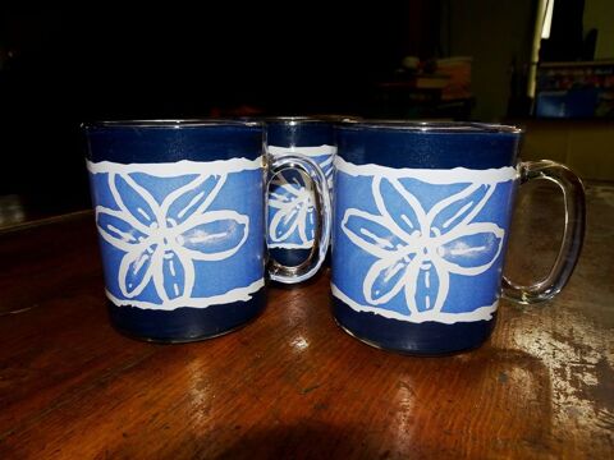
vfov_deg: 56.8
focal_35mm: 24
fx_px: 426
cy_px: 230
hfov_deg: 71.6
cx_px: 307
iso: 80
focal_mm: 4.1
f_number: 3.5
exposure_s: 1/30
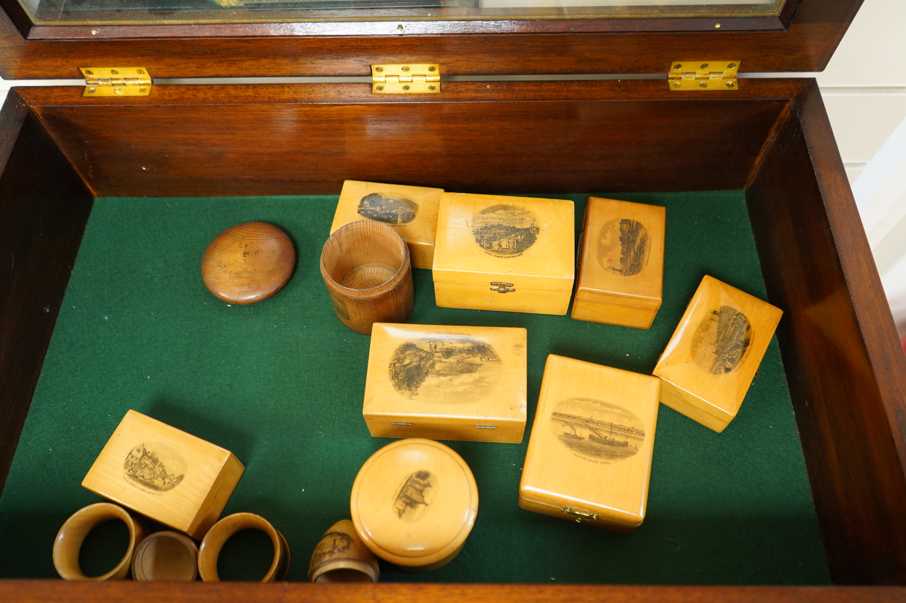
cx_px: 453
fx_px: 704
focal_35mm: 28
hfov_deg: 65.5
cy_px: 302
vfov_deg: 46.3
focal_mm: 28
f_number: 3.5
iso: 2500
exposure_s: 1/100
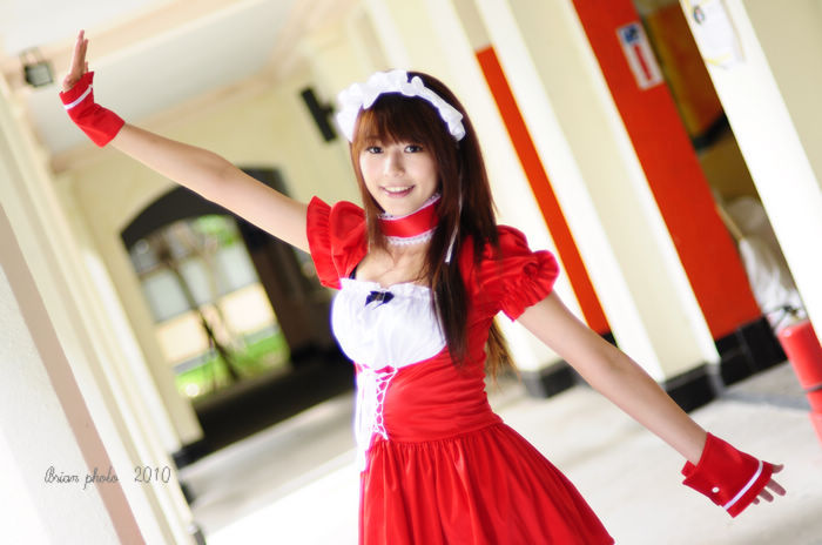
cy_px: 272
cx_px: 411
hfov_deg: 27.0
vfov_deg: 18.1
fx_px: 1709
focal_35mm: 75
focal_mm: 50
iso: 200
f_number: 1.4
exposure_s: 1/160
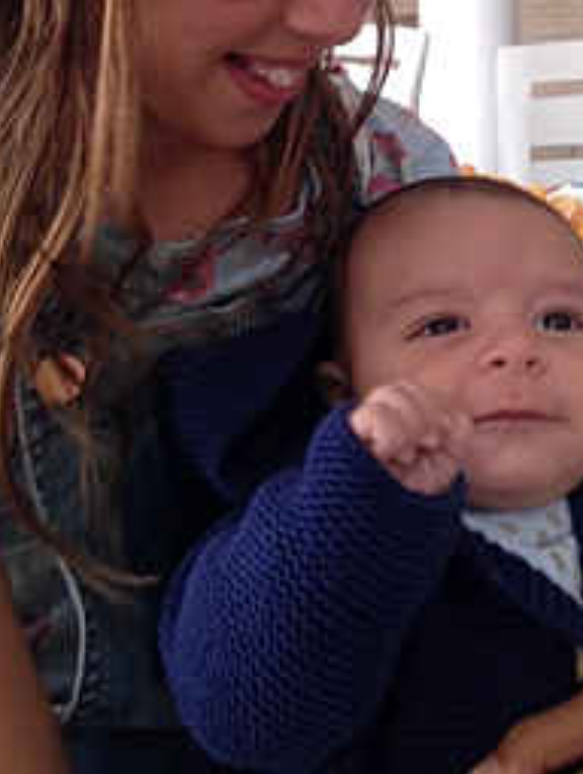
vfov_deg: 29.8
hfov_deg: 23.6
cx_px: 364
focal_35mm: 62
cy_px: 70
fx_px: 1389
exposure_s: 1/20
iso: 125
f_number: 2.4
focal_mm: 4.12
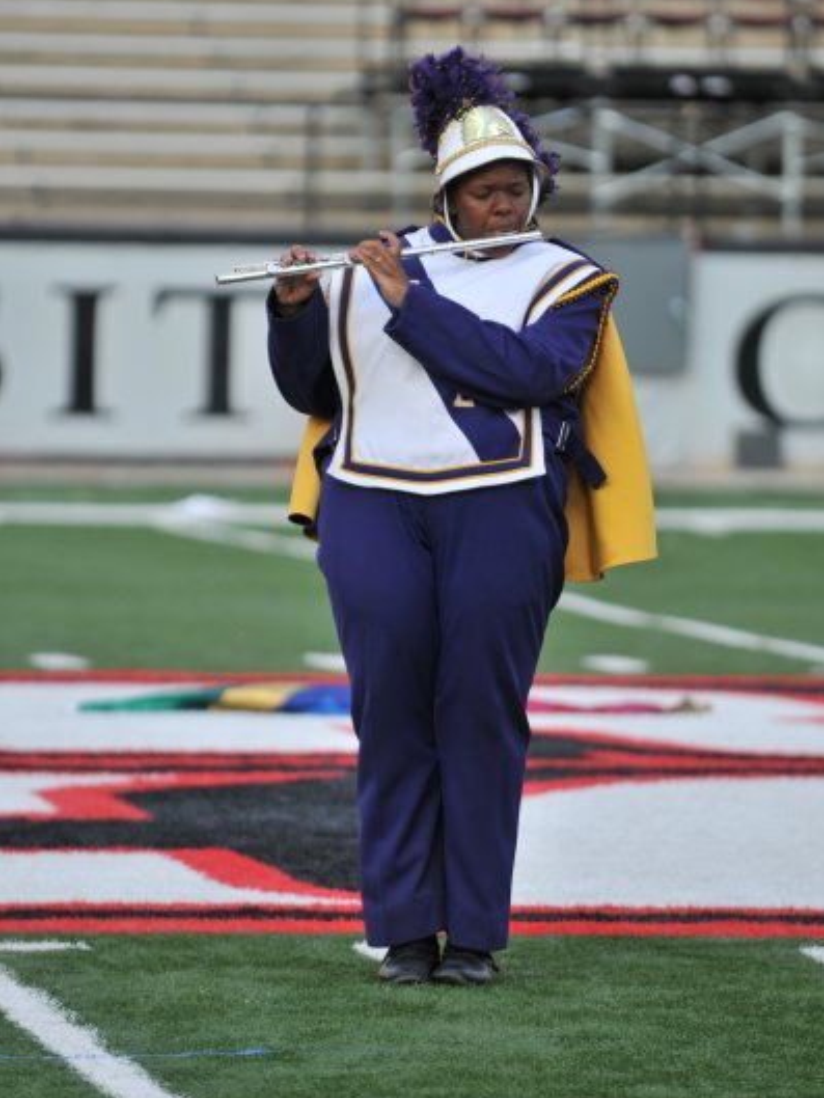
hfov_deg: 4.5
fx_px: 10374
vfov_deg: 6.1
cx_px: 412
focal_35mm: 327
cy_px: 531
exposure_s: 1/1000
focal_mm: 200
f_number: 2.8
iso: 200
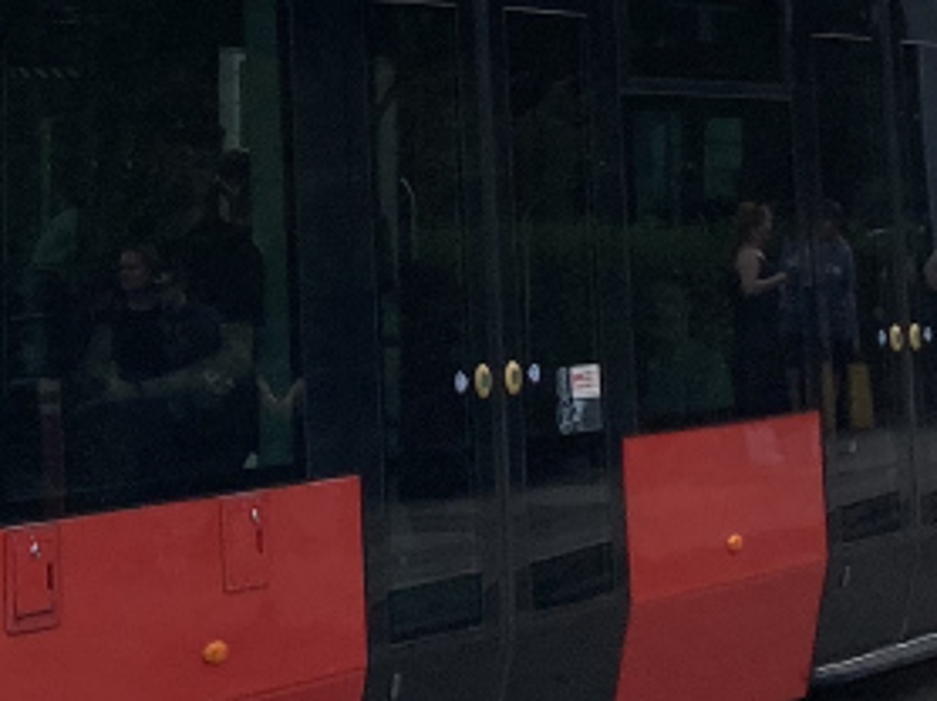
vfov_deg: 11.0
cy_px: -265
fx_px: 3543
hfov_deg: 14.8
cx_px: -30
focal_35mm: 131
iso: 20
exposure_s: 1/676
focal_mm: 3.99
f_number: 1.8
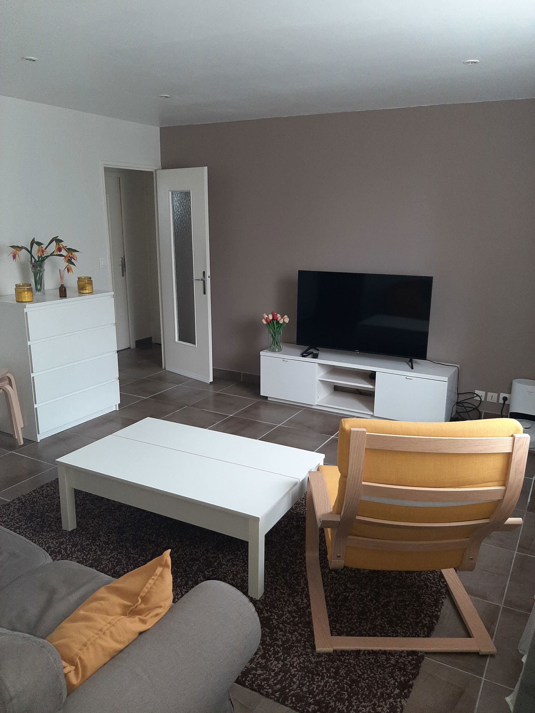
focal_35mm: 26
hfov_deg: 53.1
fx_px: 536
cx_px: 268
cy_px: 356
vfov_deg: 67.3
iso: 160
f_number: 1.7
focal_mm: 3.93
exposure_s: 1/60
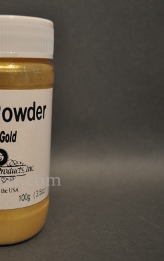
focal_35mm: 47
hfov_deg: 26.1
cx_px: 1
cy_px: 129
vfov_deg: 42.6
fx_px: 335
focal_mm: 20
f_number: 3.8
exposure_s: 1/125
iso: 250
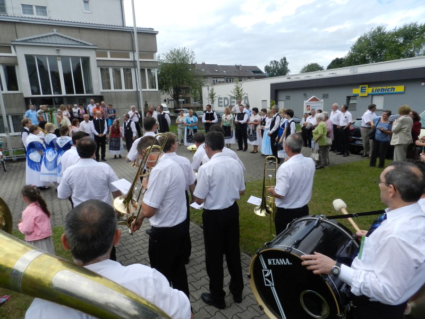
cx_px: 212
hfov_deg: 73.9
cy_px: 160
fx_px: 282
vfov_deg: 58.9
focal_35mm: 23
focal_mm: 4
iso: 160
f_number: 4
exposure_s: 1/800
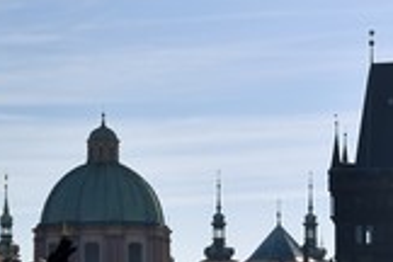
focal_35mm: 181
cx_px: 51
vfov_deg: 7.6
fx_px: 1976
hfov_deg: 11.3
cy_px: 255
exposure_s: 1/250
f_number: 14
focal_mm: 70
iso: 200
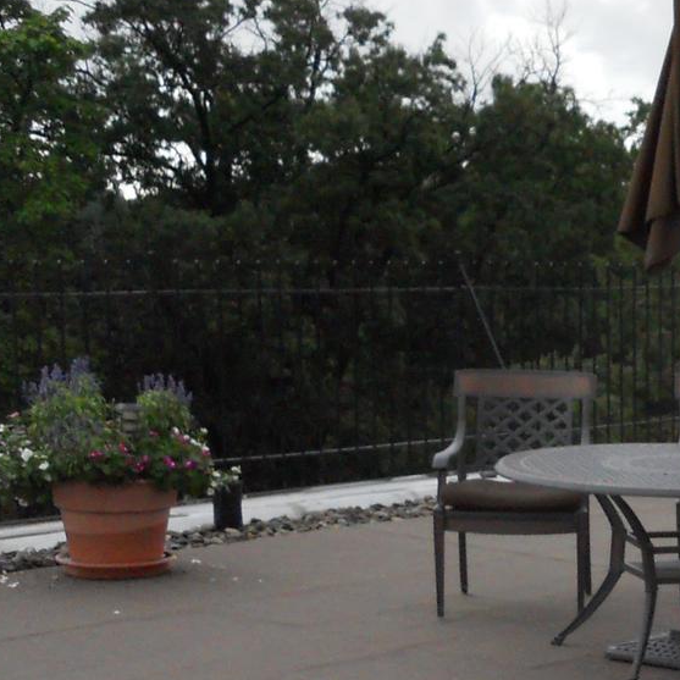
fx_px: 2022
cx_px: 1082
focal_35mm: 91
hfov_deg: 16.9
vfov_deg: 18.8
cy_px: 592
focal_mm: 5
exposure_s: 1/250
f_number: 2.7
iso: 250
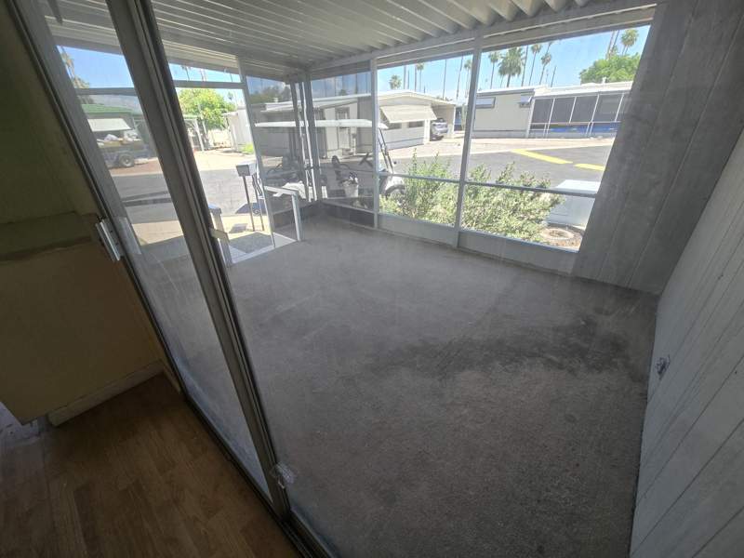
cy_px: 279
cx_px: 372
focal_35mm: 13
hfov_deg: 106.2
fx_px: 279
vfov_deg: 89.9
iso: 50
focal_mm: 2.2
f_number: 2.2
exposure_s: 1/219
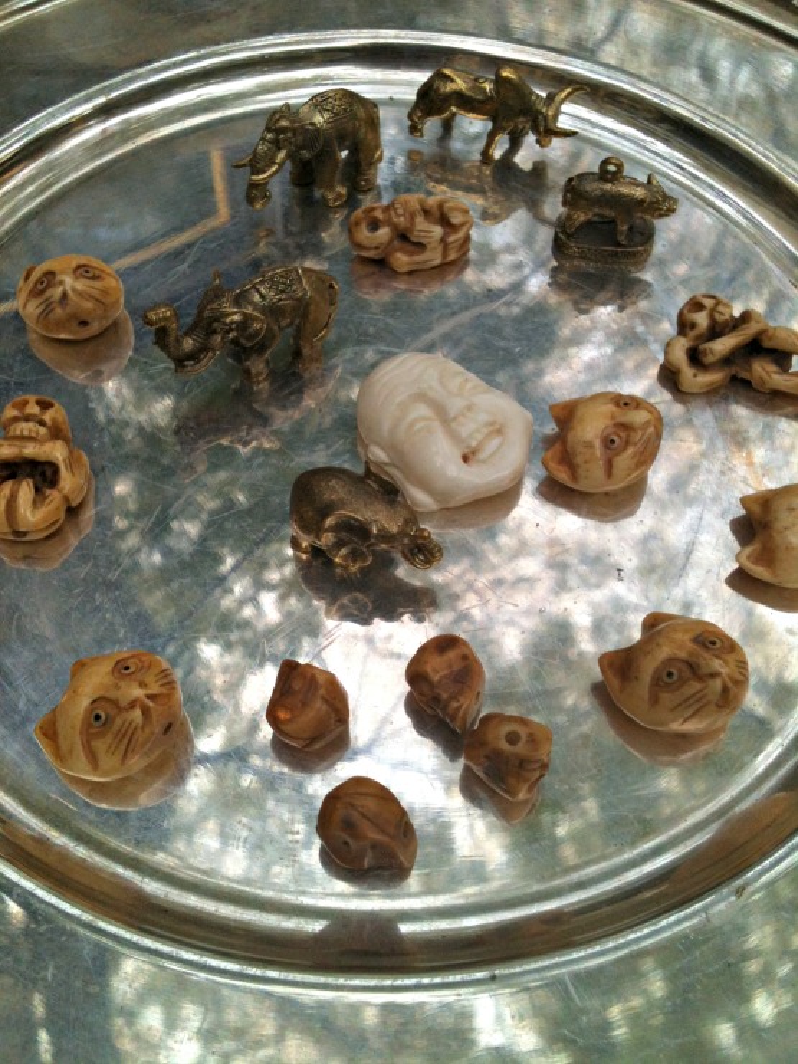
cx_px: 399
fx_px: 1076
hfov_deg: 40.7
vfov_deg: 52.6
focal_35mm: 35
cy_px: 532
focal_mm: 3.85
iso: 64
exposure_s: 1/259
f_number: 2.8
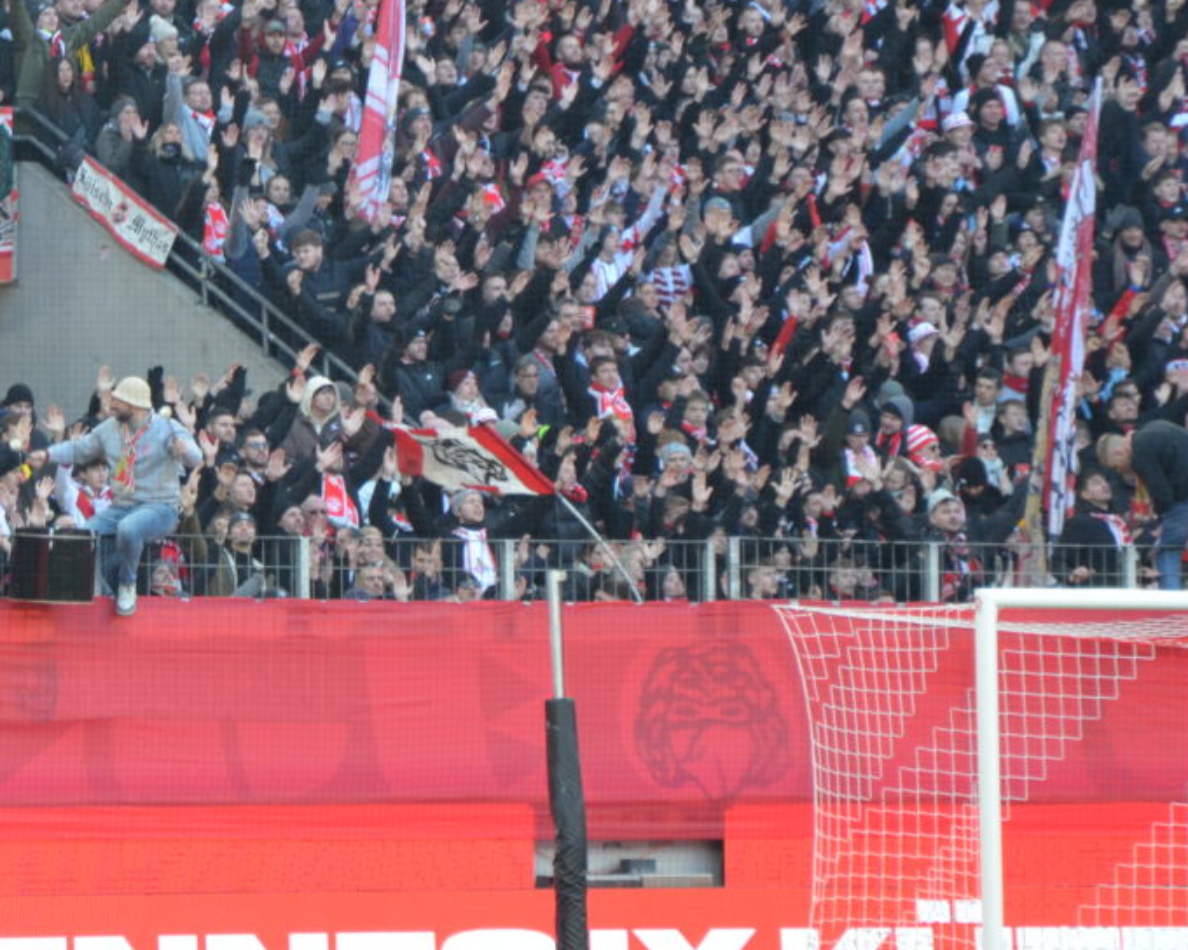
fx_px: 12204
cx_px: 75
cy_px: 33
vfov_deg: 4.5
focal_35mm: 347
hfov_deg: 5.6
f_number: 5.6
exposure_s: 1/200
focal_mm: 105
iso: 800
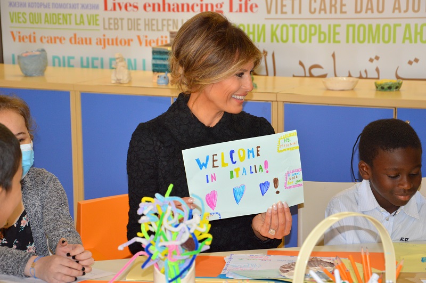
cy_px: 142
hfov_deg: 19.5
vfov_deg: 13.0
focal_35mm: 105
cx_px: 213
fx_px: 1241
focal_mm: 70
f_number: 5.3
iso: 800
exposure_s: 1/60
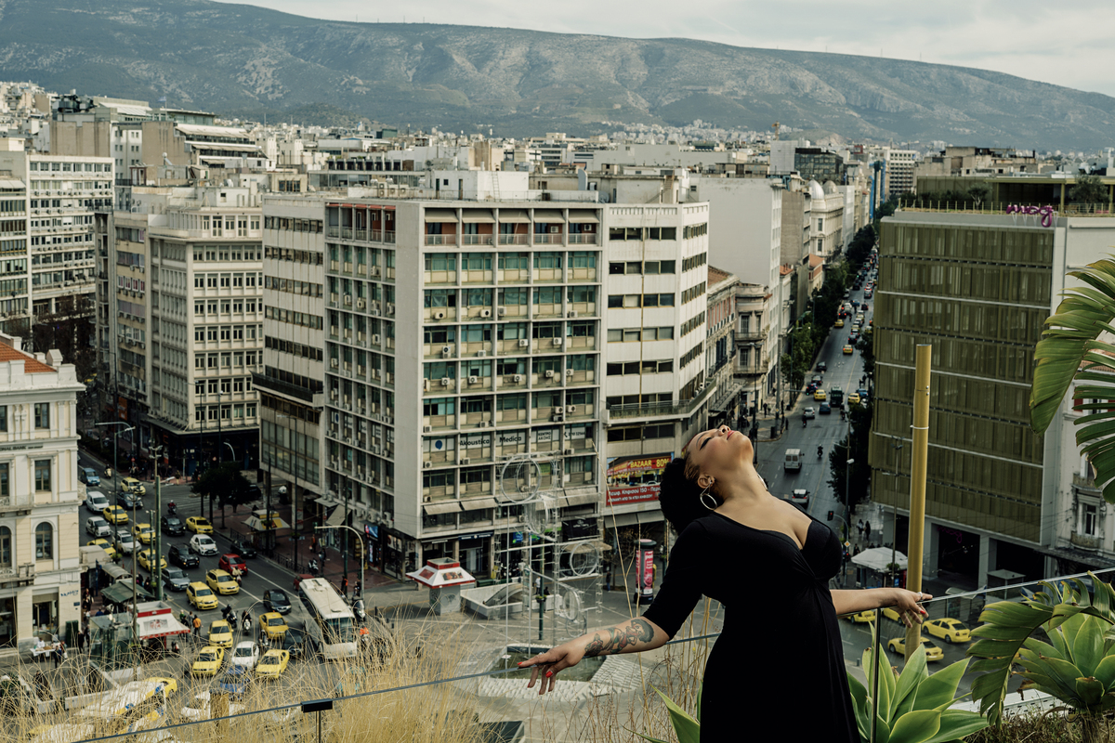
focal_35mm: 50
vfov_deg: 27.0
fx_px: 1548
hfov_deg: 39.6
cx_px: 558
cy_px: 372
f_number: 10
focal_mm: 50
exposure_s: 1/200
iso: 400
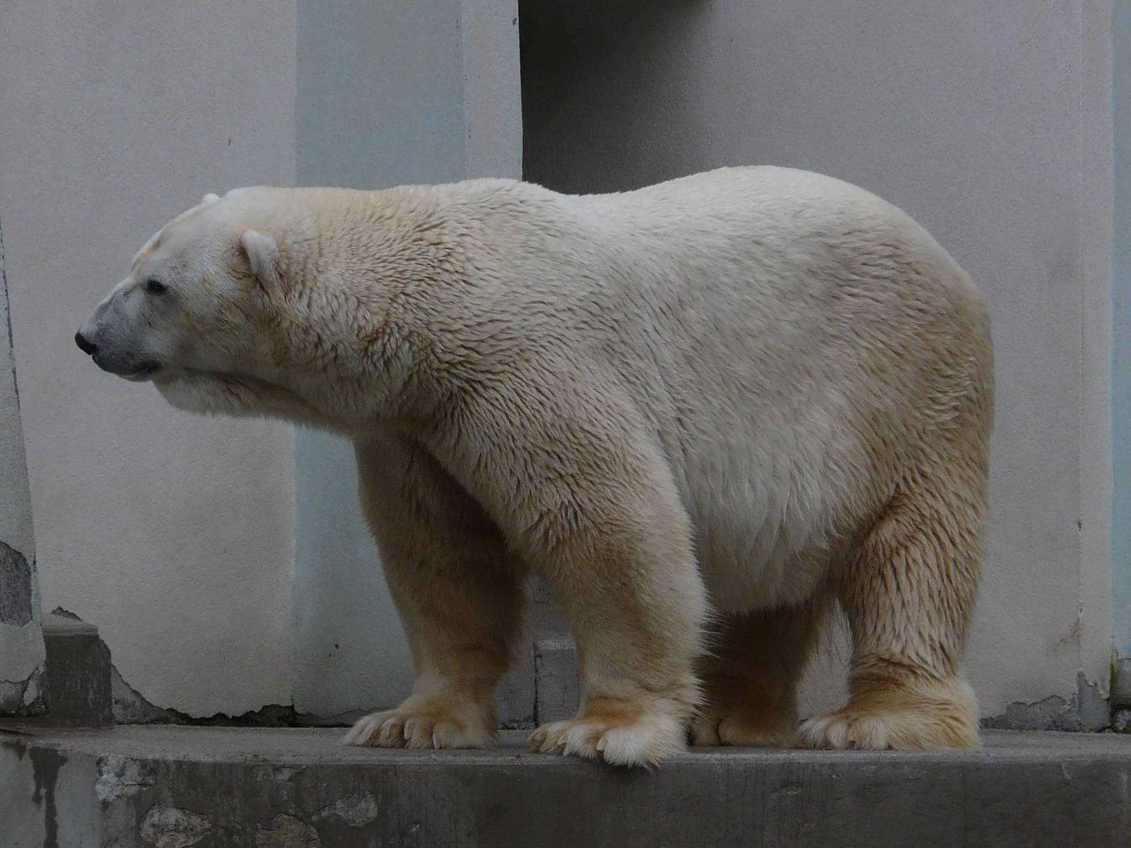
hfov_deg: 3.4
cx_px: 566
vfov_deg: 2.6
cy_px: 424
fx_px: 18852
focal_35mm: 577
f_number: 4
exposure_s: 1/160
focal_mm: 59.5
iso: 100
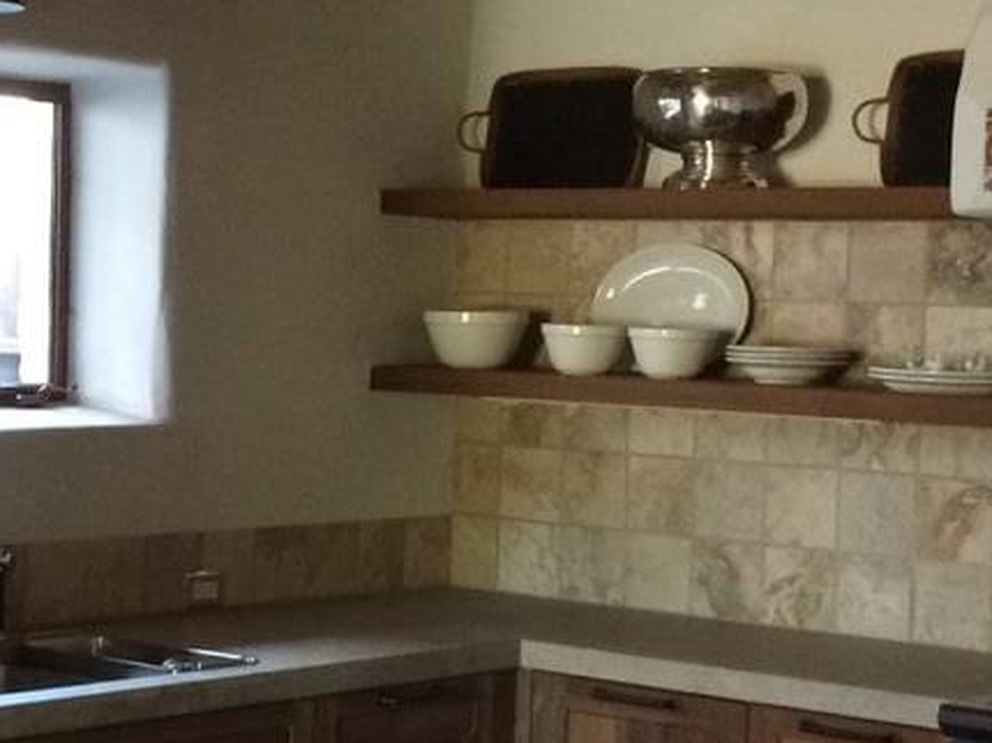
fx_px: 2578
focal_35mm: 90
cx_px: 151
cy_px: 427
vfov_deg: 16.4
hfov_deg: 21.4
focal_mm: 4.15
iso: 320
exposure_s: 1/24
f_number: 2.2
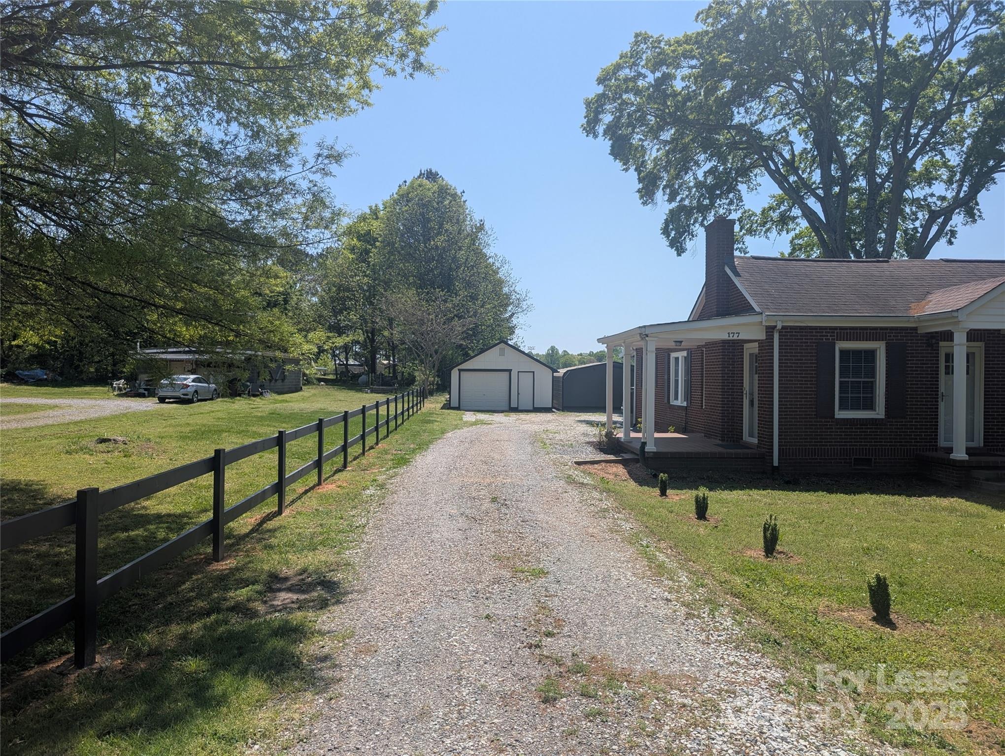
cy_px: 378
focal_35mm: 24
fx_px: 698
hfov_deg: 71.5
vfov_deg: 56.9
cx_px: 502
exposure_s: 1/1203
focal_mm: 6.9
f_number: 1.68
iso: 22
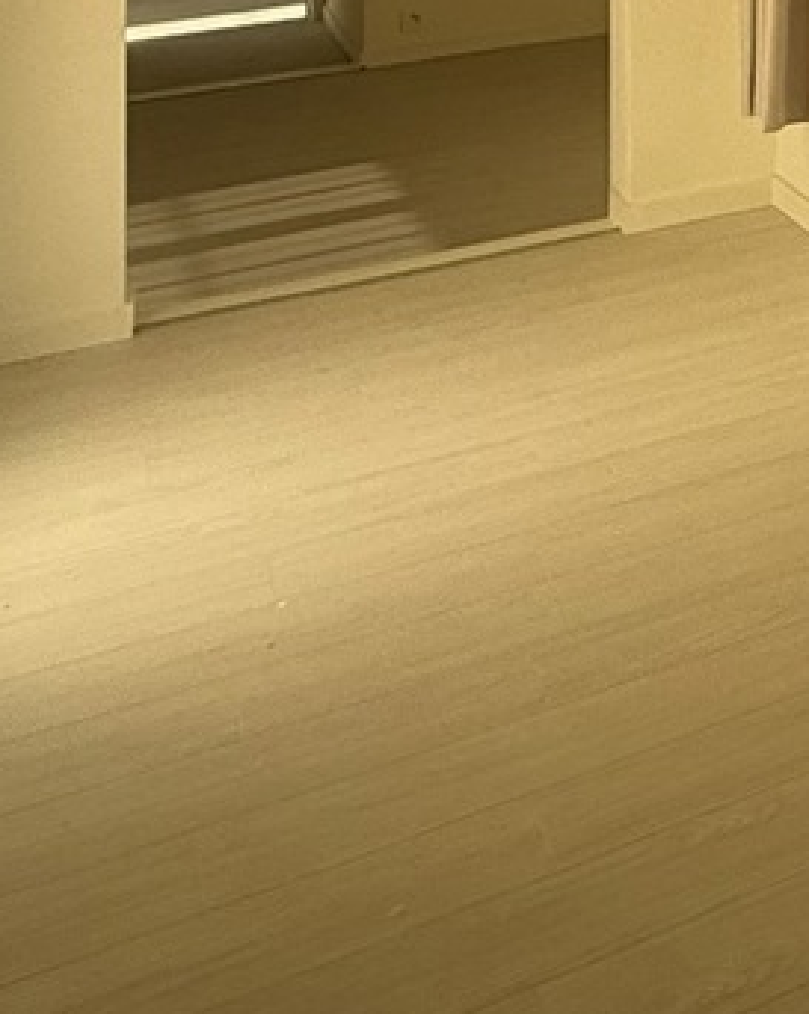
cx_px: 1600
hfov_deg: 17.4
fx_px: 1918
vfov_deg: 24.1
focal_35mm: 64
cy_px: -460
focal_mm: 2.22
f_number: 2.2
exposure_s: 1/383
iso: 64
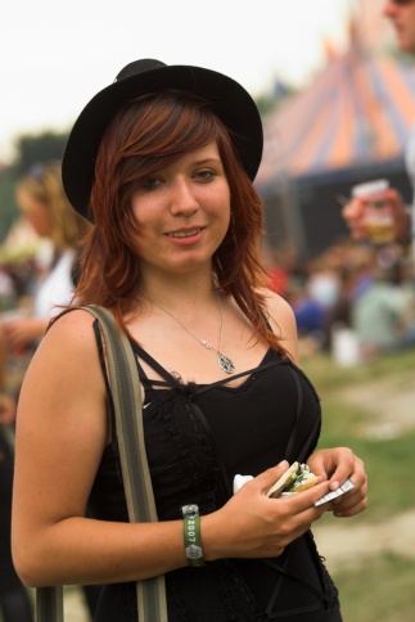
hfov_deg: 8.7
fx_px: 2721
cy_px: 311
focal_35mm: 158
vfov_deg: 13.0
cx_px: 208
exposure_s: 1/350
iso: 200
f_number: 4.5
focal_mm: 105
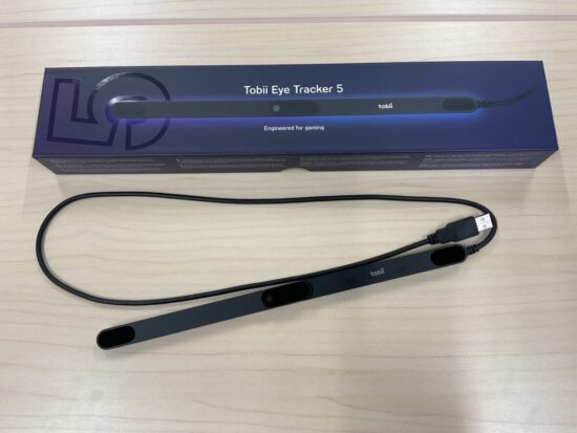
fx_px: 484
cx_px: 288
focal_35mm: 29
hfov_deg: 61.6
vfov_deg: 48.3
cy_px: 216
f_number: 1.8
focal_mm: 3
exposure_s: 1/100
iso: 40
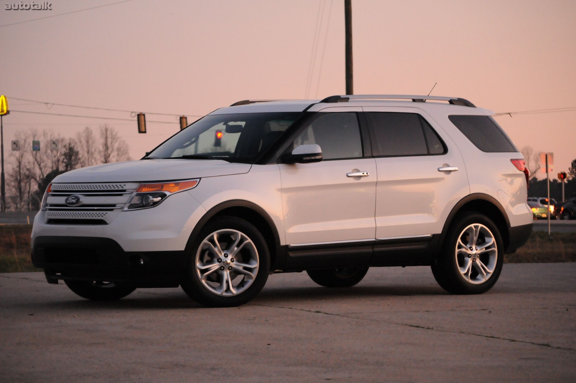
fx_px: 1966
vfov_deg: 11.1
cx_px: 288
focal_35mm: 123
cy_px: 192
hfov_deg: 16.7
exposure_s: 1/40
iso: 2500
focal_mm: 82
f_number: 4.2
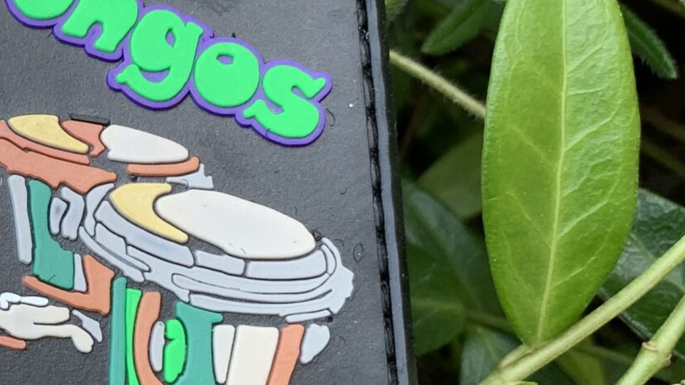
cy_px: 106
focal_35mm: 87
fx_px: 1580
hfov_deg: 22.5
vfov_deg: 13.9
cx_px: -142
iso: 32
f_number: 1.8
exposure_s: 1/121
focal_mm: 4.25
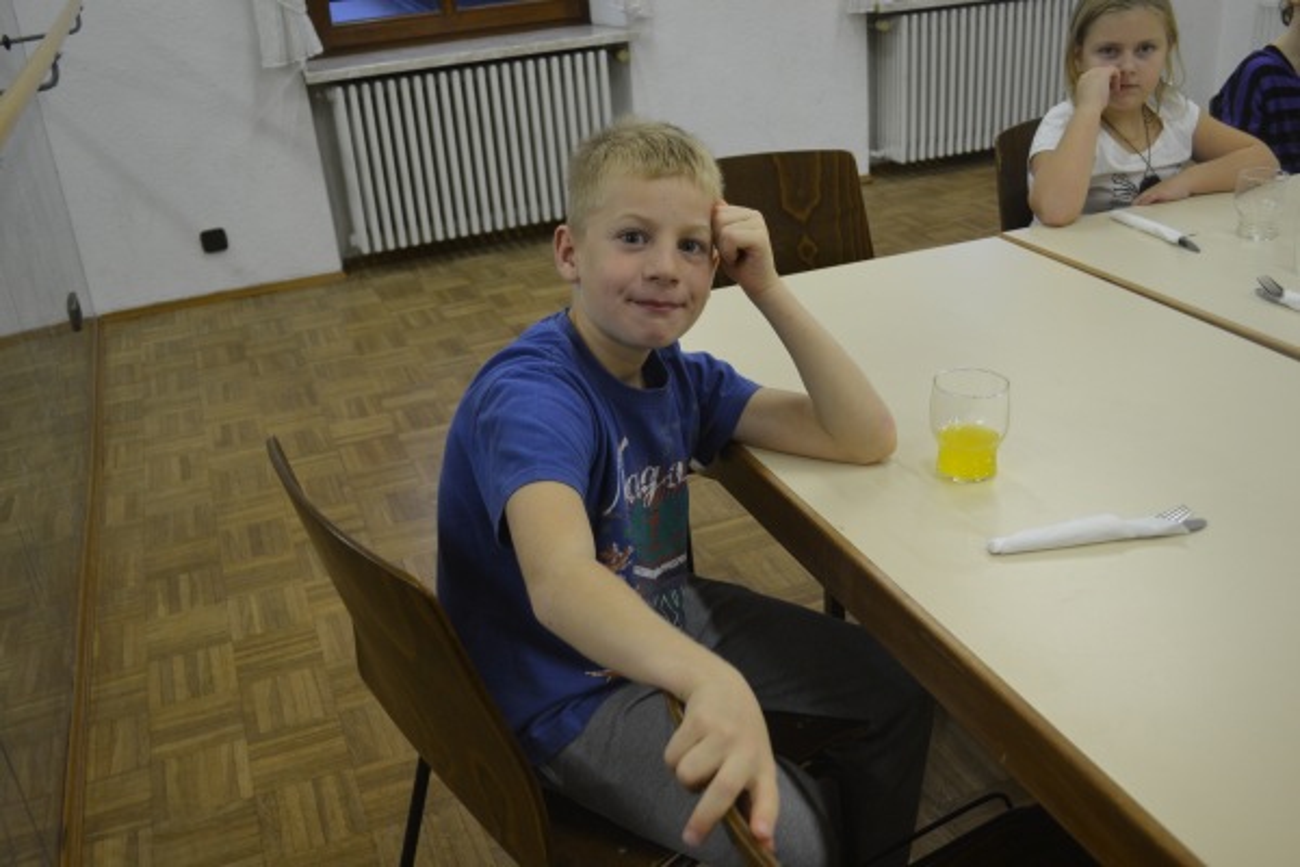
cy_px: 434
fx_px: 1192
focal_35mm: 33
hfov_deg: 57.2
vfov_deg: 40.0
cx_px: 650
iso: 500
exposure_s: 1/60
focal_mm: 22
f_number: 3.8
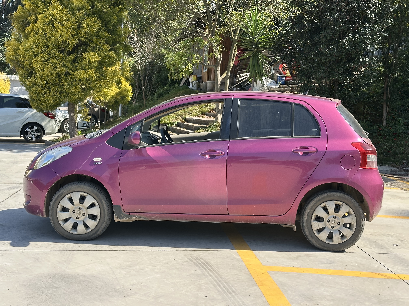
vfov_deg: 30.3
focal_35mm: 48
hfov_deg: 39.7
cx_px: 204
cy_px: 153
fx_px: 567
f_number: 1.78
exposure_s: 1/1289
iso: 64
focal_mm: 6.86
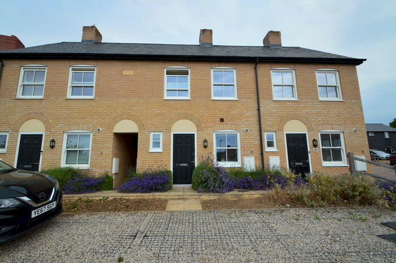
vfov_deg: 77.3
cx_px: 198
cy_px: 132
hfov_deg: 100.4
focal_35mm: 15
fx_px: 165
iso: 400
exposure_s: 1/400
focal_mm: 10
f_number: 11
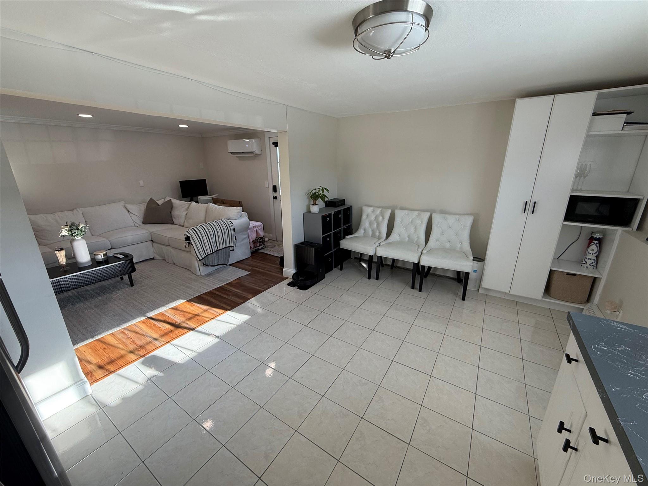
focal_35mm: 14
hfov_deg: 102.1
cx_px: 324
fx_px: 262
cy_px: 243
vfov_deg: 85.7
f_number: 2.2
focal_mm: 2.22
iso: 50
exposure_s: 1/185
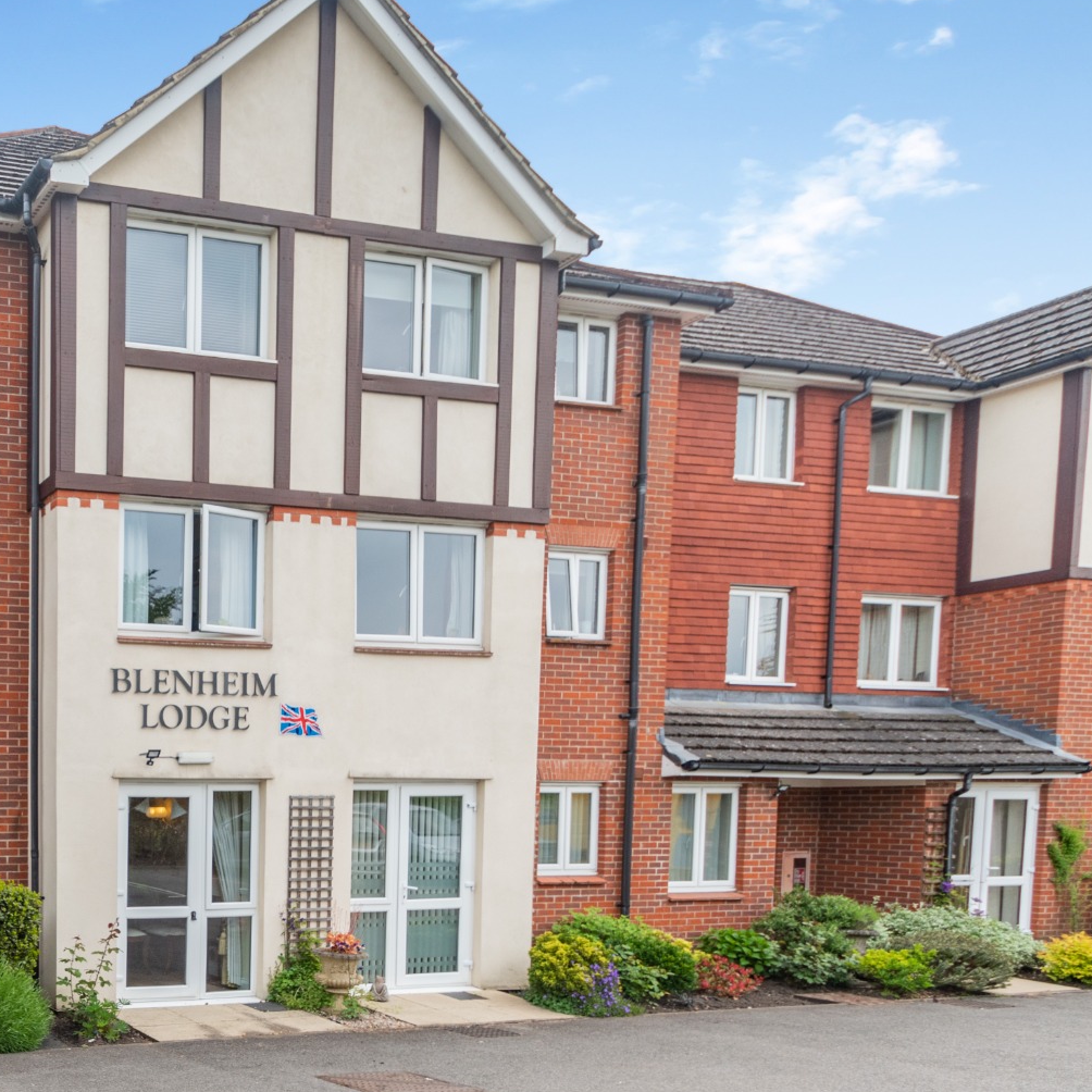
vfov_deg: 60.8
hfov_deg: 53.3
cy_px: 594
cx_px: 108
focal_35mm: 26
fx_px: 928
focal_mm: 10
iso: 220
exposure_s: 1/160
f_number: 8
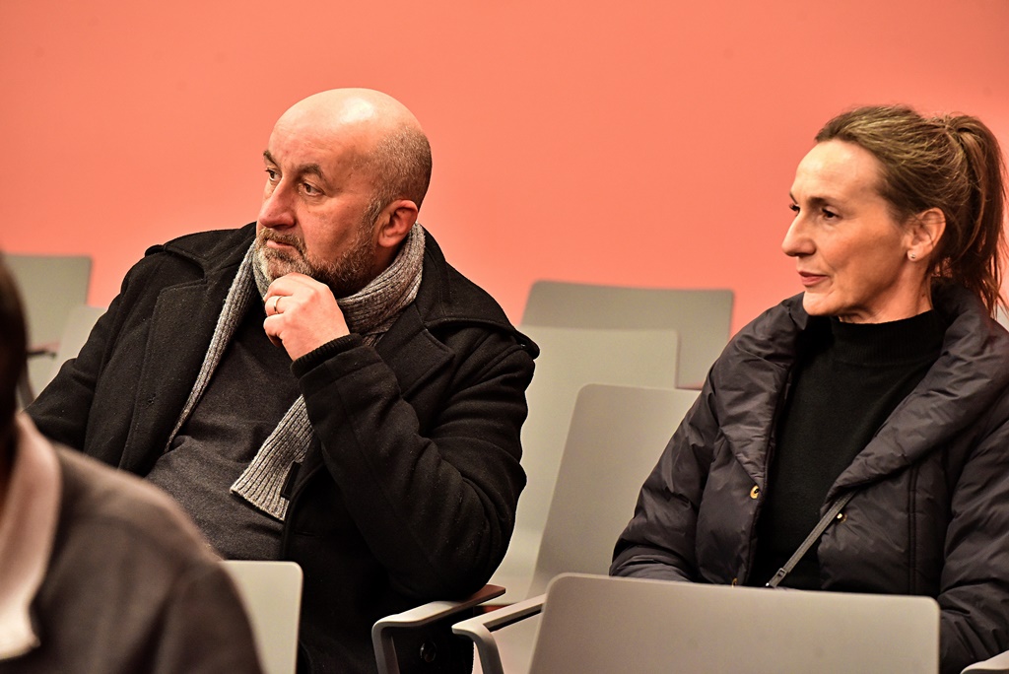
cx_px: 504
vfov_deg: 7.9
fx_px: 4907
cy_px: 337
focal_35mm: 175
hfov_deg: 11.7
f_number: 5.6
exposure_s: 1/160
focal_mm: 175
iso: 5000
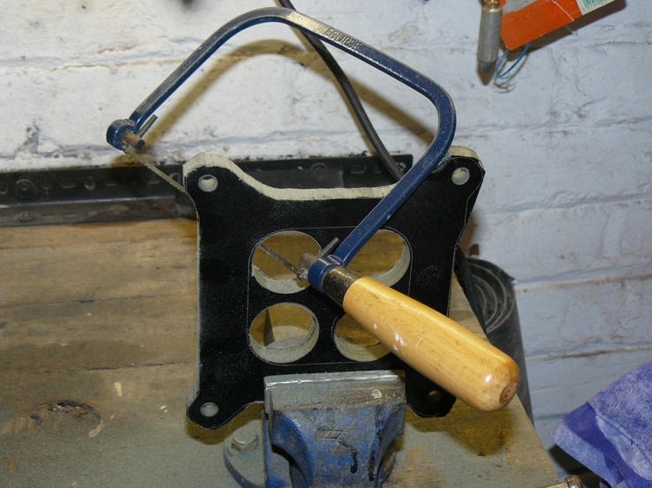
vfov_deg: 23.6
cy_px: 244
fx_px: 1167
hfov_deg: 31.2
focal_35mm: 62
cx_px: 326
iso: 100
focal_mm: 10.4
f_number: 3.2
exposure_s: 1/30
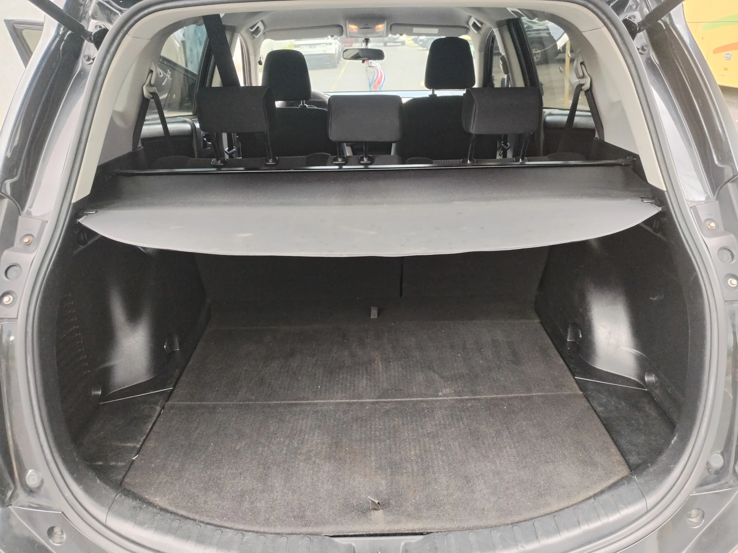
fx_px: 618
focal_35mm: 29
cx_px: 369
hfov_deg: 61.7
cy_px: 276
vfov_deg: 48.2
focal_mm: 4.75
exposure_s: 1/100
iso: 182
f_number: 1.8
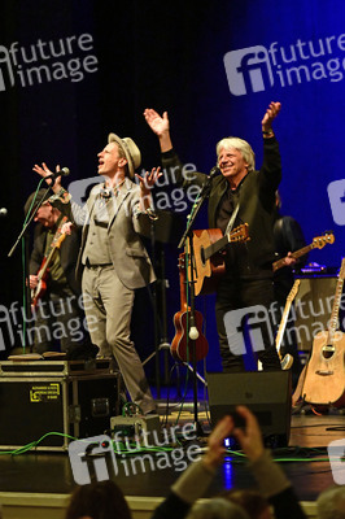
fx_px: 1800
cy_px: 260
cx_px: 172
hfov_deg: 10.9
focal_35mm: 125
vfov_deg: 16.4
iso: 8000
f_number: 2.8
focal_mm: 125
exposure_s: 1/160
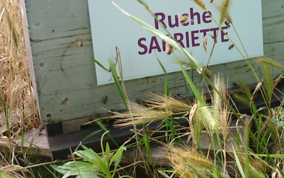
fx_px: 395
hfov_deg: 39.1
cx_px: 189
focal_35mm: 51
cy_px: 38
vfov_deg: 25.0
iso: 80
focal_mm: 5.5
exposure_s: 1/200
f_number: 2.8
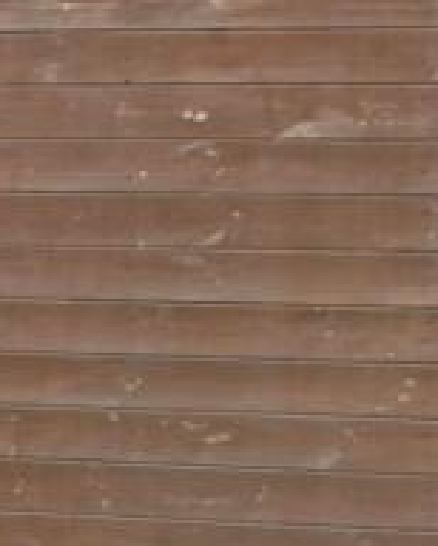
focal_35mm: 70
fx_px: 1132
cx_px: -967
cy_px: 142
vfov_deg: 26.8
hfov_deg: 10.6
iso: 500
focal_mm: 14
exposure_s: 1/100
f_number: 11
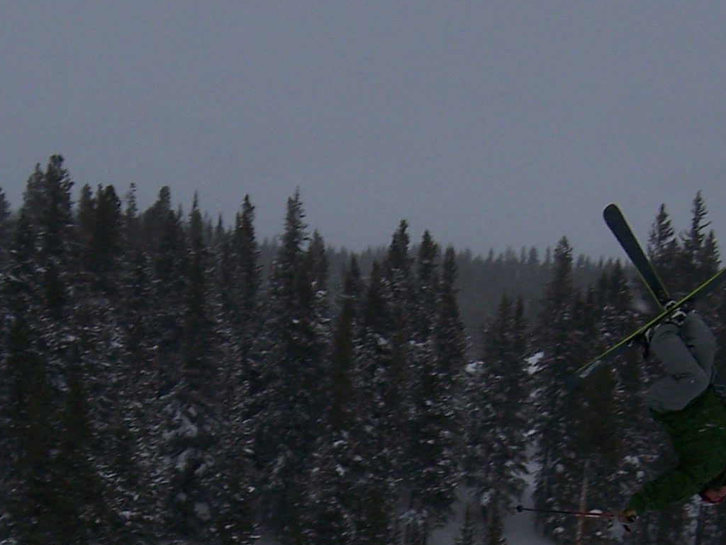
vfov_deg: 17.3
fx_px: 1741
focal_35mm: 83
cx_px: 306
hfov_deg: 23.5
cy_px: 570
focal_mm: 5.5
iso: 80
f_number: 4
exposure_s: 1/1000
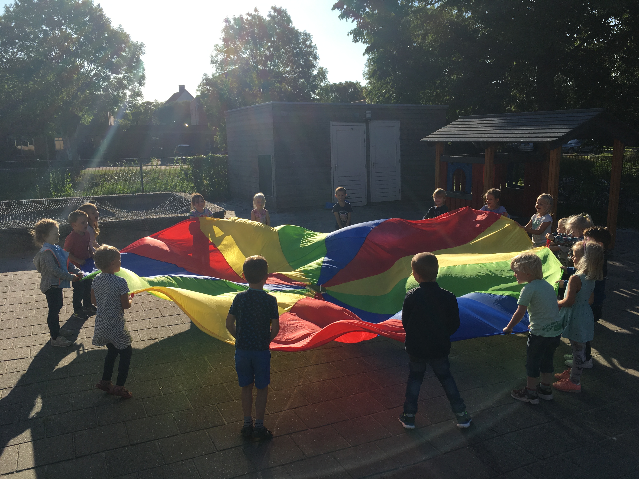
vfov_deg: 48.2
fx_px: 535
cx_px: 320
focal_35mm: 29
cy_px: 240
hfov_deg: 61.7
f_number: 2.2
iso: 25
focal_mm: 4.15
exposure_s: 1/1709
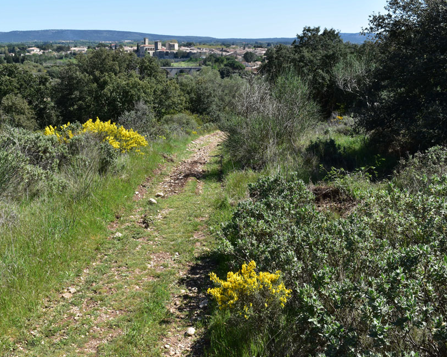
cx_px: 200
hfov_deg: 47.9
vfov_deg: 39.2
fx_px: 503
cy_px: 179
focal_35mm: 38
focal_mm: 22
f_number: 11
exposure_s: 1/500
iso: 400
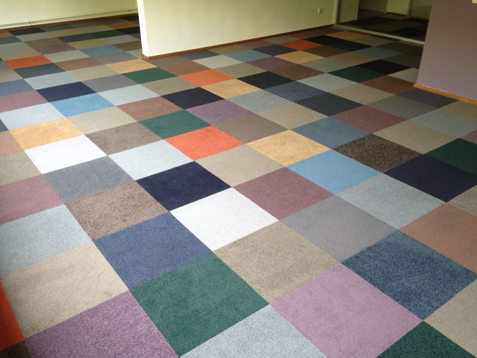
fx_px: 482
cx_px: 238
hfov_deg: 52.6
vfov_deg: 40.7
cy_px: 179
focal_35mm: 35
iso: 80
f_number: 2.4
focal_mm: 4.28
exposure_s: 1/20
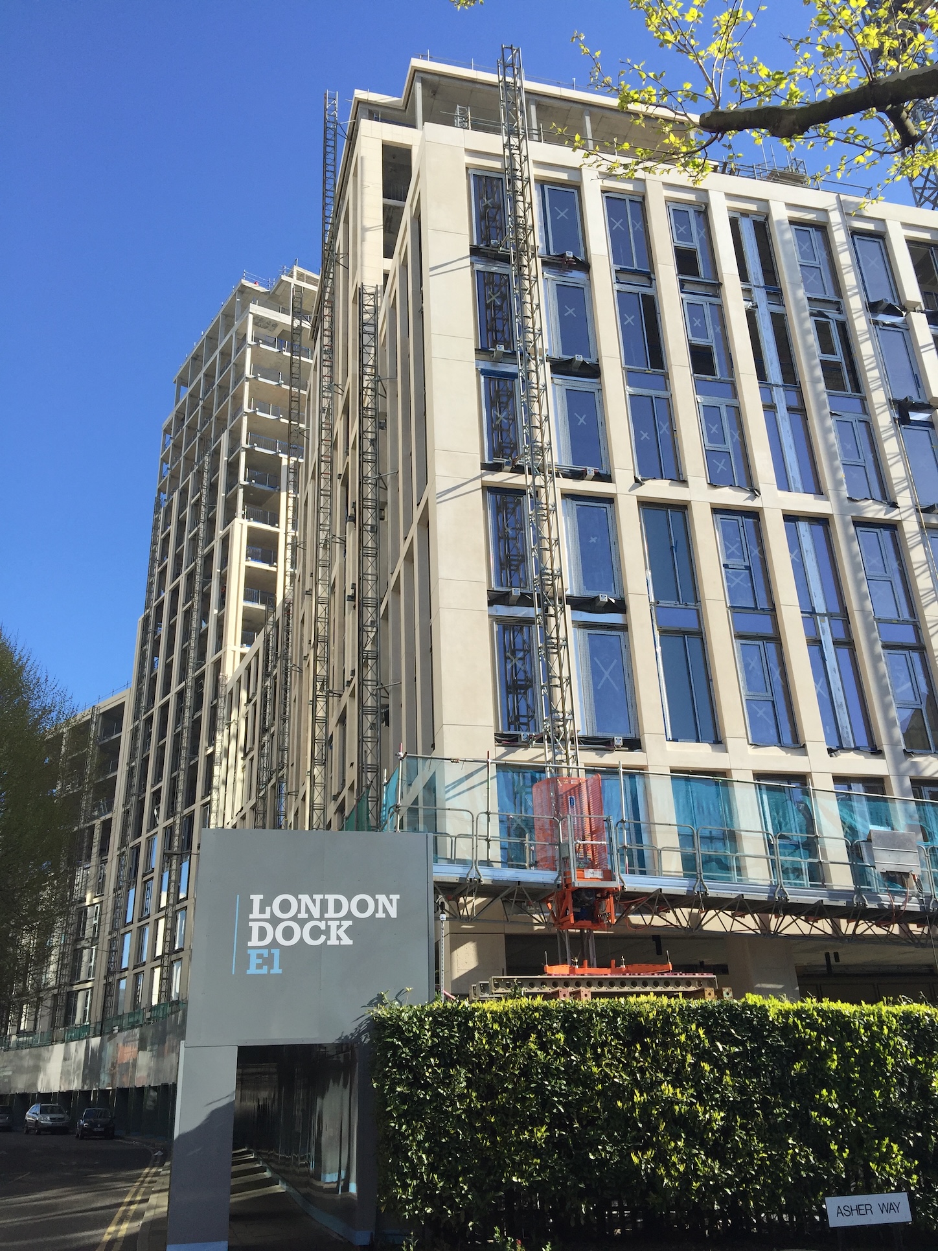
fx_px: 1048
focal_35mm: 29
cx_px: 469
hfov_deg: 48.2
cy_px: 626
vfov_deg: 61.7
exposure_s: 1/1163
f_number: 2.2
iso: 32
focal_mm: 4.15
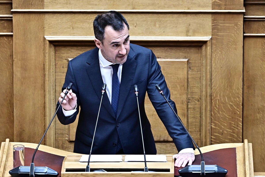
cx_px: 132
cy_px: 88
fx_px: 2208
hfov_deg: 6.9
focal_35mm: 300
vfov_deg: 4.6
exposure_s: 1/500
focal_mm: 200
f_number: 3.2
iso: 1600
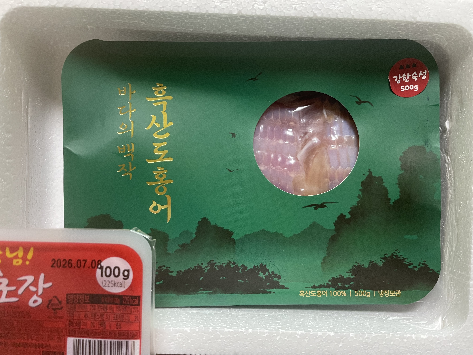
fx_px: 355
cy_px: 178
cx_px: 236
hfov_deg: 67.3
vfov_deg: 53.1
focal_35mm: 26
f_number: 1.6
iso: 125
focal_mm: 4.2
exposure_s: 1/60
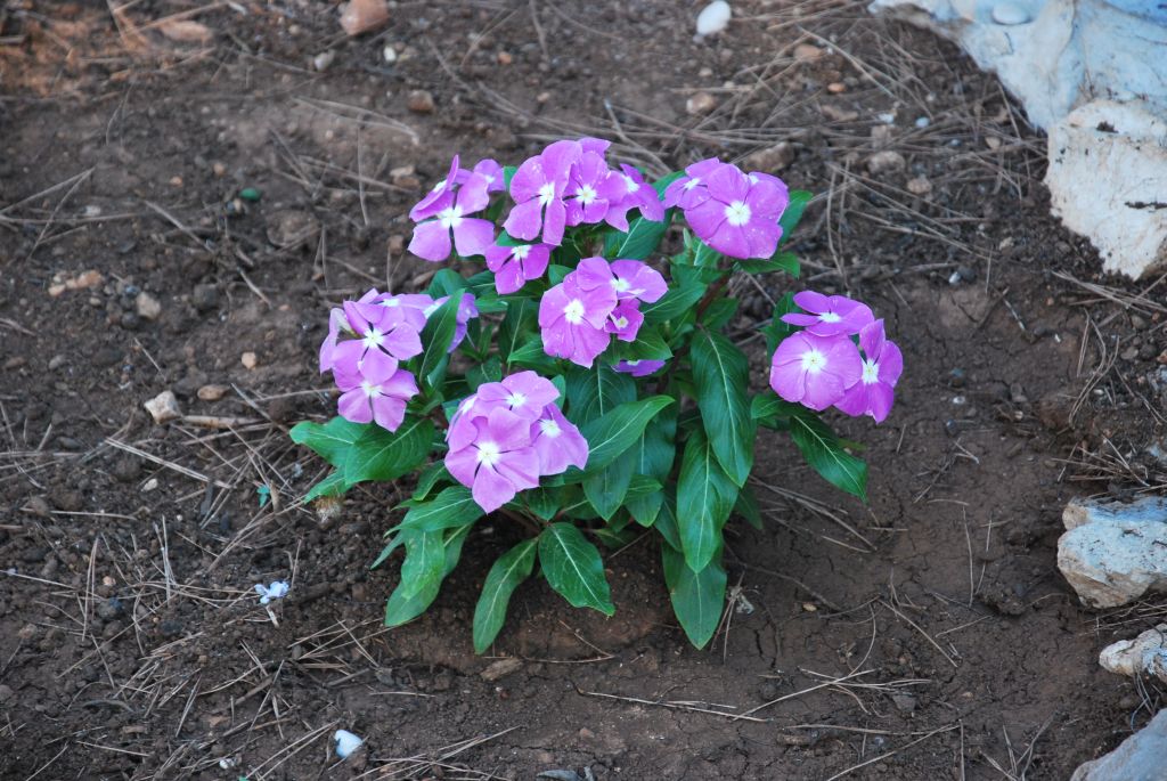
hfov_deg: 13.0
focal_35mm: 158
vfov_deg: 8.7
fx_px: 5111
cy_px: 390
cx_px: 584
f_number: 5.6
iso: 560
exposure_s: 1/125
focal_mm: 105
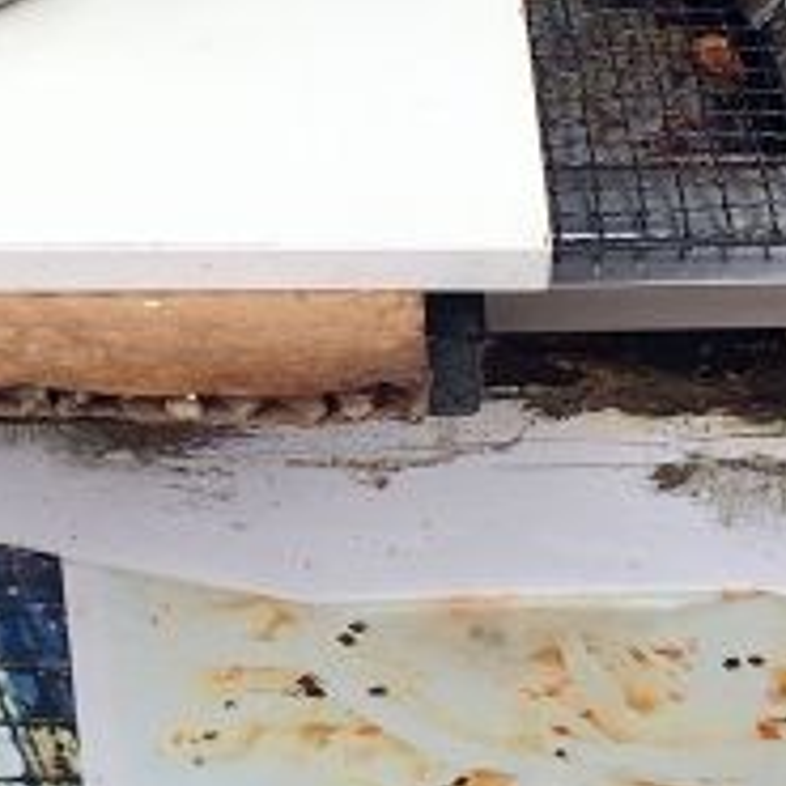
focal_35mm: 97
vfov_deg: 17.8
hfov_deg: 17.9
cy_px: 223
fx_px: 2492
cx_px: 238
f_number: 2.2
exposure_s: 1/120
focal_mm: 4.15
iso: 32
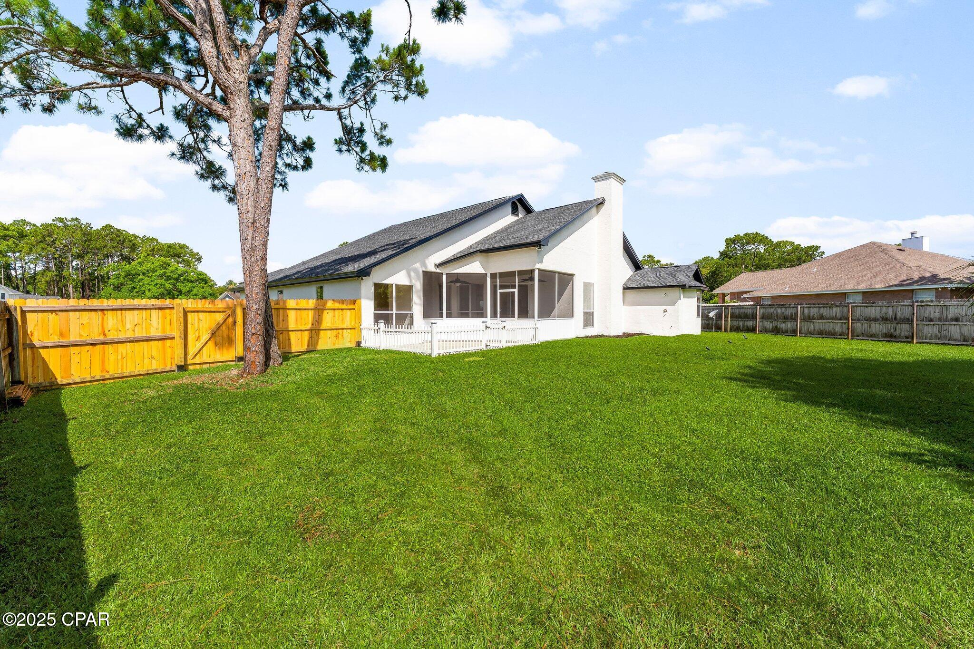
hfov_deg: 104.3
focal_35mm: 14
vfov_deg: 81.2
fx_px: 379
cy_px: 324
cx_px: 487
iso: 400
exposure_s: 1/640
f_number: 8
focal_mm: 14
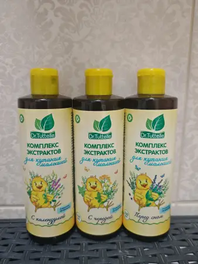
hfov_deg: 51.4
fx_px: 206
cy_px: 132
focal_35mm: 27
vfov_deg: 65.3
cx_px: 99
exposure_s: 1/50
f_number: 1.4
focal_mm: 6.83
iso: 320
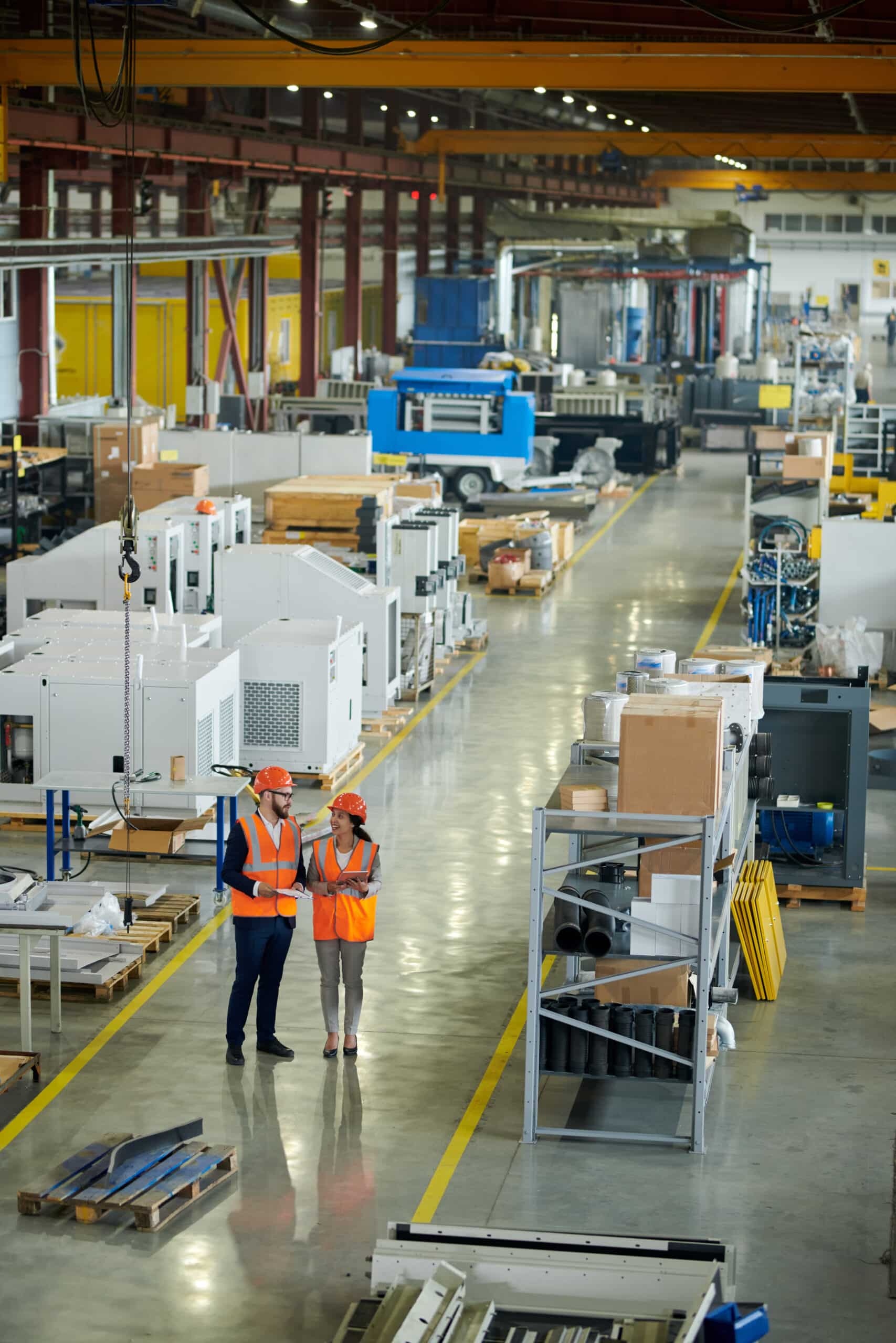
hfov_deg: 16.1
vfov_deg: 23.9
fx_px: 3173
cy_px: 672
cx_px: 448
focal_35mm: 85
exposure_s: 1/160
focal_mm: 85
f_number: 1.8
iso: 500
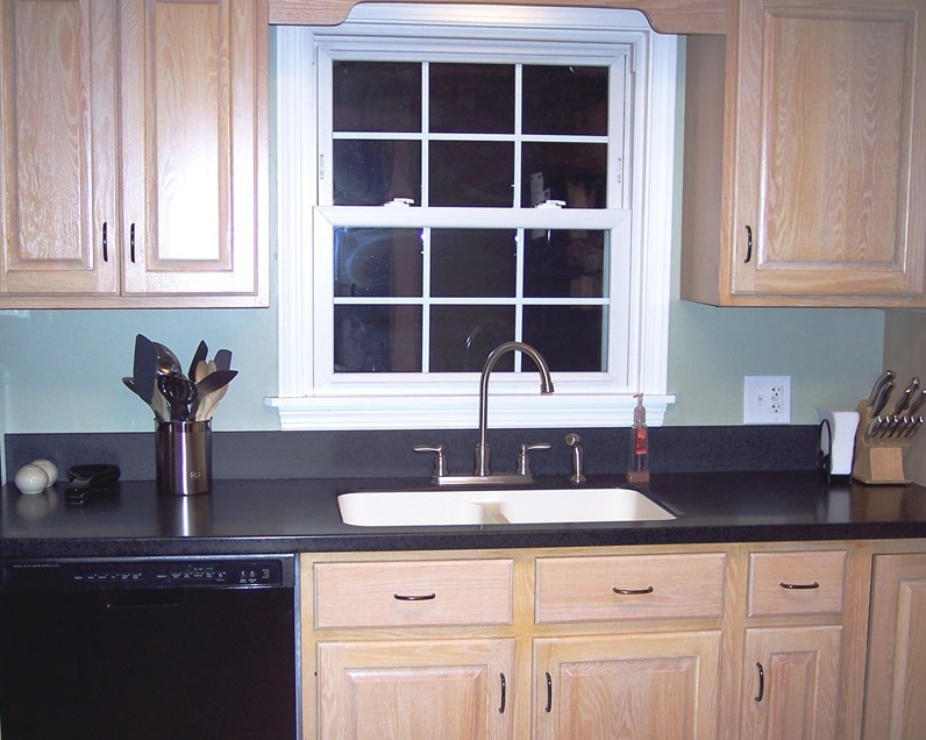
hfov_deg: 38.0
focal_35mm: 49
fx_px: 1342
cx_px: 409
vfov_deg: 30.7
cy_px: 443
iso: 100
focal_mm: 8
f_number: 2.8
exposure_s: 1/60
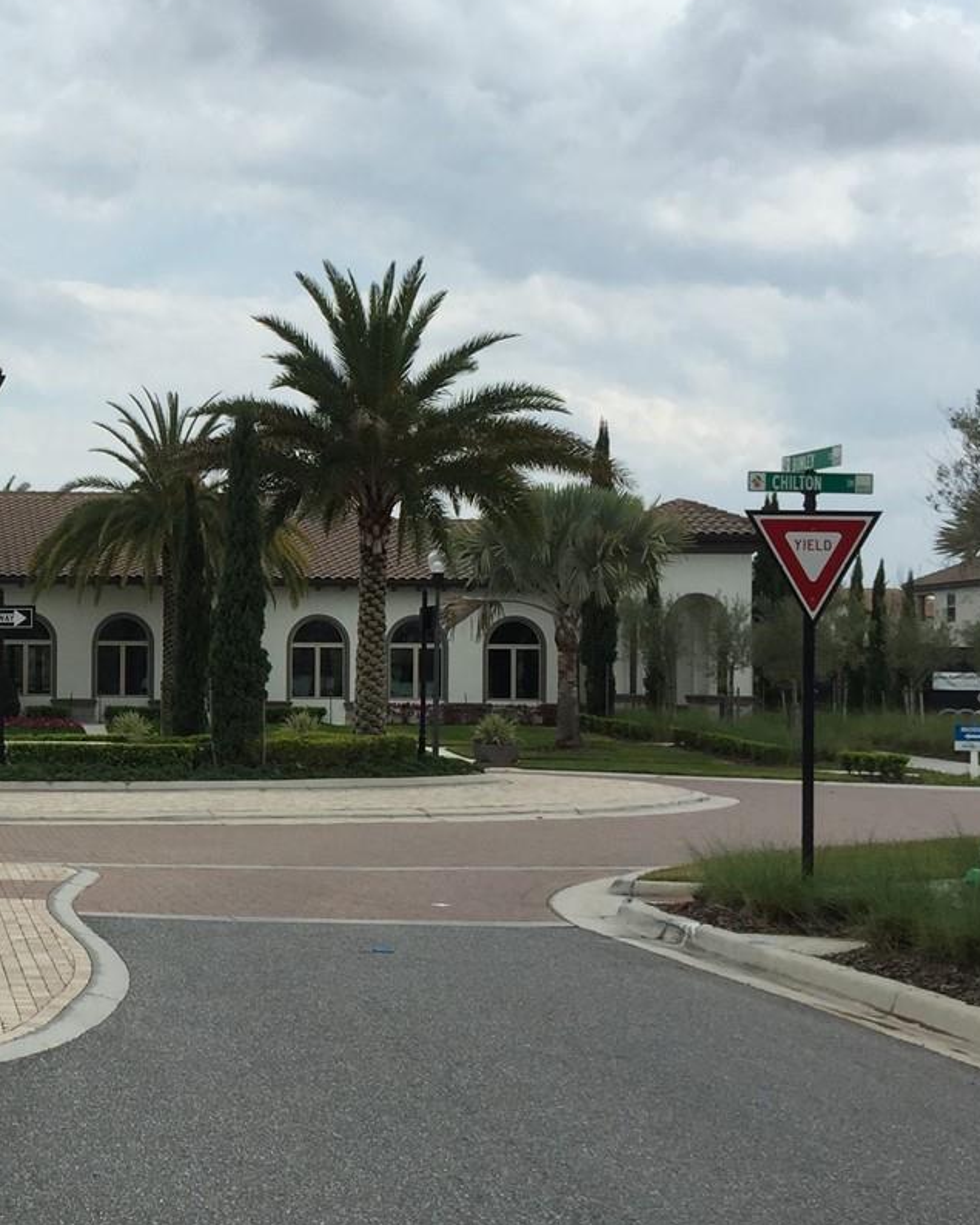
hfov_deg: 24.8
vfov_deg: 33.0
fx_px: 2067
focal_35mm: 57
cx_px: -111
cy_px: 703
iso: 32
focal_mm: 4.15
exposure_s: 1/2198
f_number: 2.2
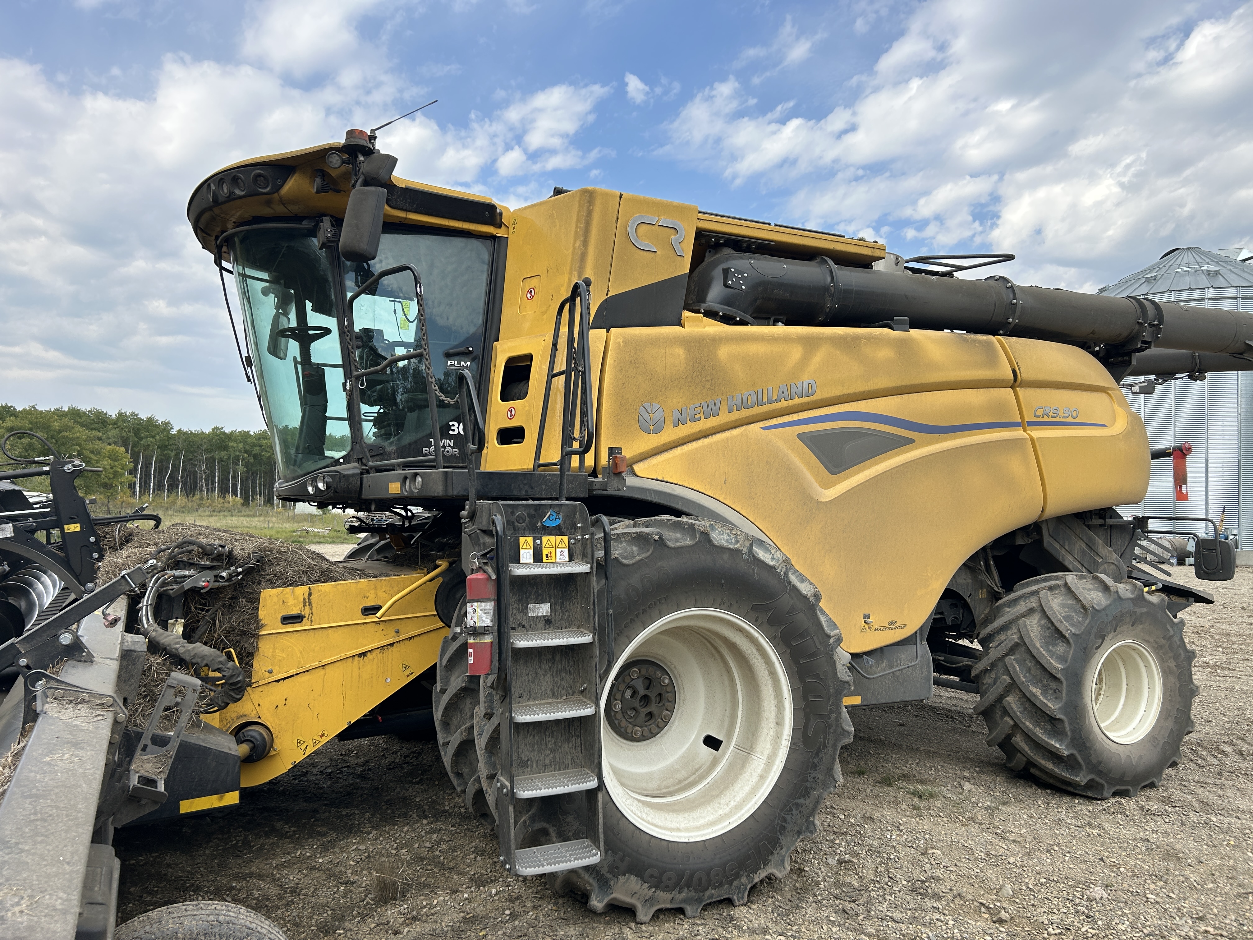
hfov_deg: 67.3
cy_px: 470
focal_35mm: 26
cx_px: 626
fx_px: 941
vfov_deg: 53.1
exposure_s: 1/2008
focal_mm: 5.7
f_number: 1.5
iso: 50
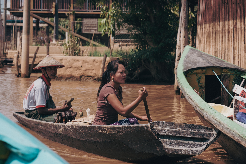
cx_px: 123
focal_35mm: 128
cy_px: 82
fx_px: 875
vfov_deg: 10.7
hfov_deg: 16.0
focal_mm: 85
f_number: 6.4
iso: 250
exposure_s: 1/640
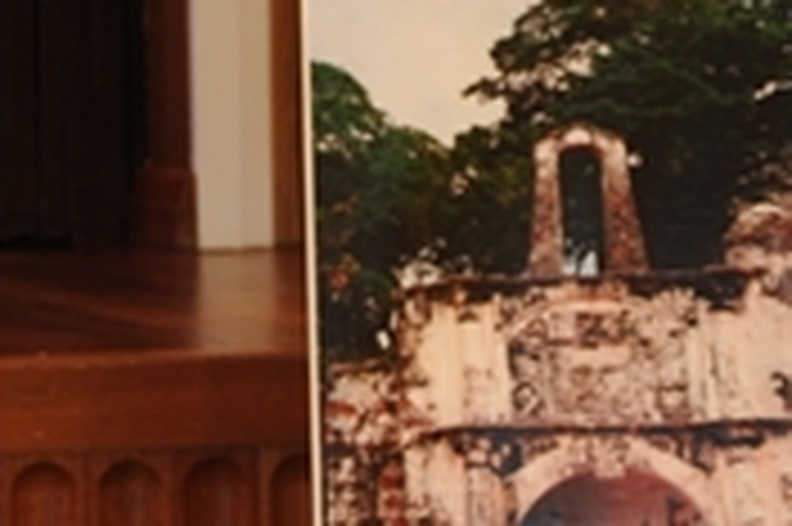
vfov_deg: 6.9
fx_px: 4396
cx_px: -891
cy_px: 202
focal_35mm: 200
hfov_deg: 9.5
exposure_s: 1/60
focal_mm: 44
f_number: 3.5
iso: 1000
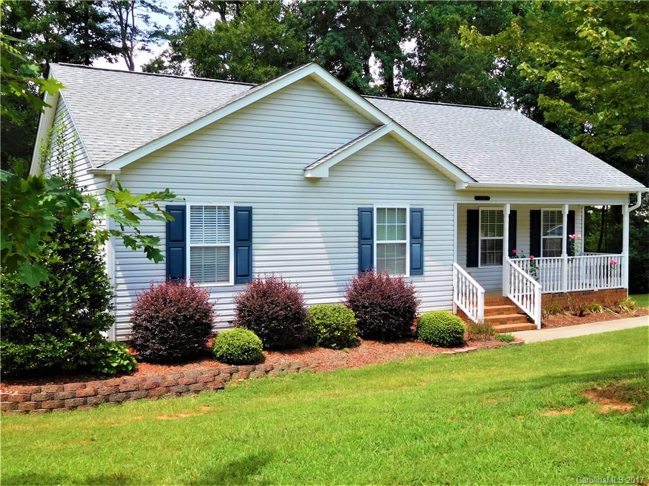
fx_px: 656
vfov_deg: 40.7
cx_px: 324
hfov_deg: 52.6
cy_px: 243
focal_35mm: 35
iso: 125
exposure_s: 1/640
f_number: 3.8
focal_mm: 6.2
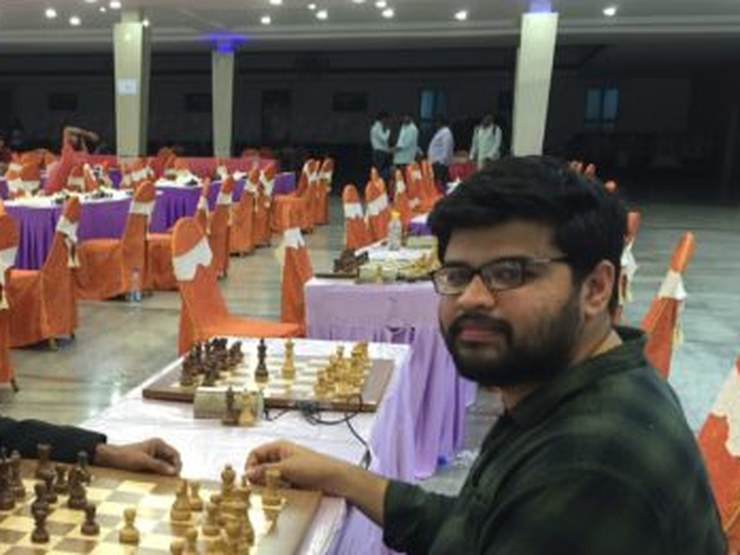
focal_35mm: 50
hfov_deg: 37.1
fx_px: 1069
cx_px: 168
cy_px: 404
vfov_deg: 28.7
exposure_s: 1/33
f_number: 2.2
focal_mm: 4.15
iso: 160
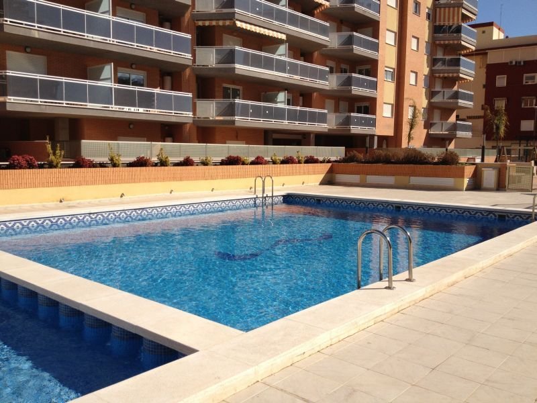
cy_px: 202
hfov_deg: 52.6
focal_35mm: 35
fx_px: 543
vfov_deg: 40.7
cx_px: 268
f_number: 2.4
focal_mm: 4.28
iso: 64
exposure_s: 1/2907
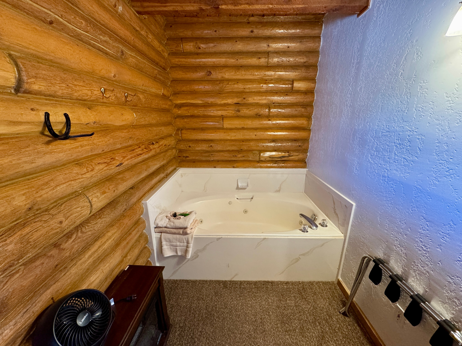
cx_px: 231
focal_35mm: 14
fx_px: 187
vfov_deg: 85.7
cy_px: 173
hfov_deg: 102.1
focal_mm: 2.22
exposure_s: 1/60
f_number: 2.2
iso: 500
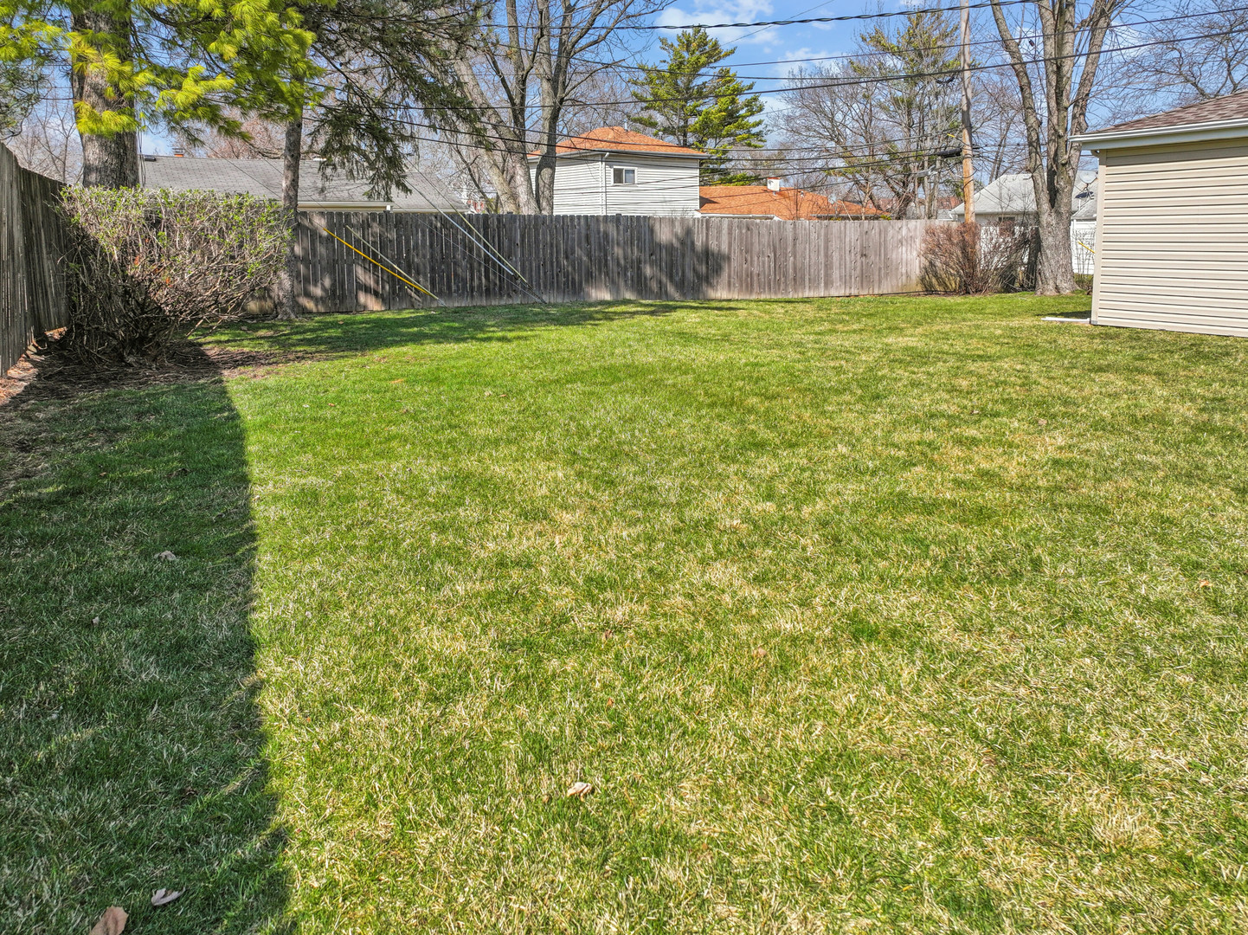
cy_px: 468
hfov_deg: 71.6
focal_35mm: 24
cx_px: 624
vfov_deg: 56.8
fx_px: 865
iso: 100
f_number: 2.8
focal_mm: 12.3
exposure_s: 1/120
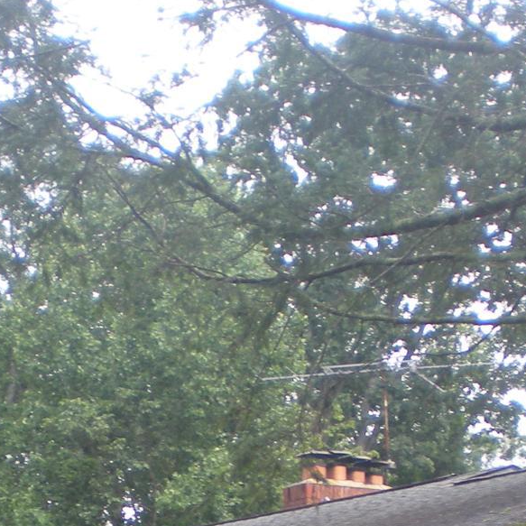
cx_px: 323
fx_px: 2029
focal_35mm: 118
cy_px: 662
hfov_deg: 14.8
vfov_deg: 14.2
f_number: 3.1
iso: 64
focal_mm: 6.3
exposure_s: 1/124
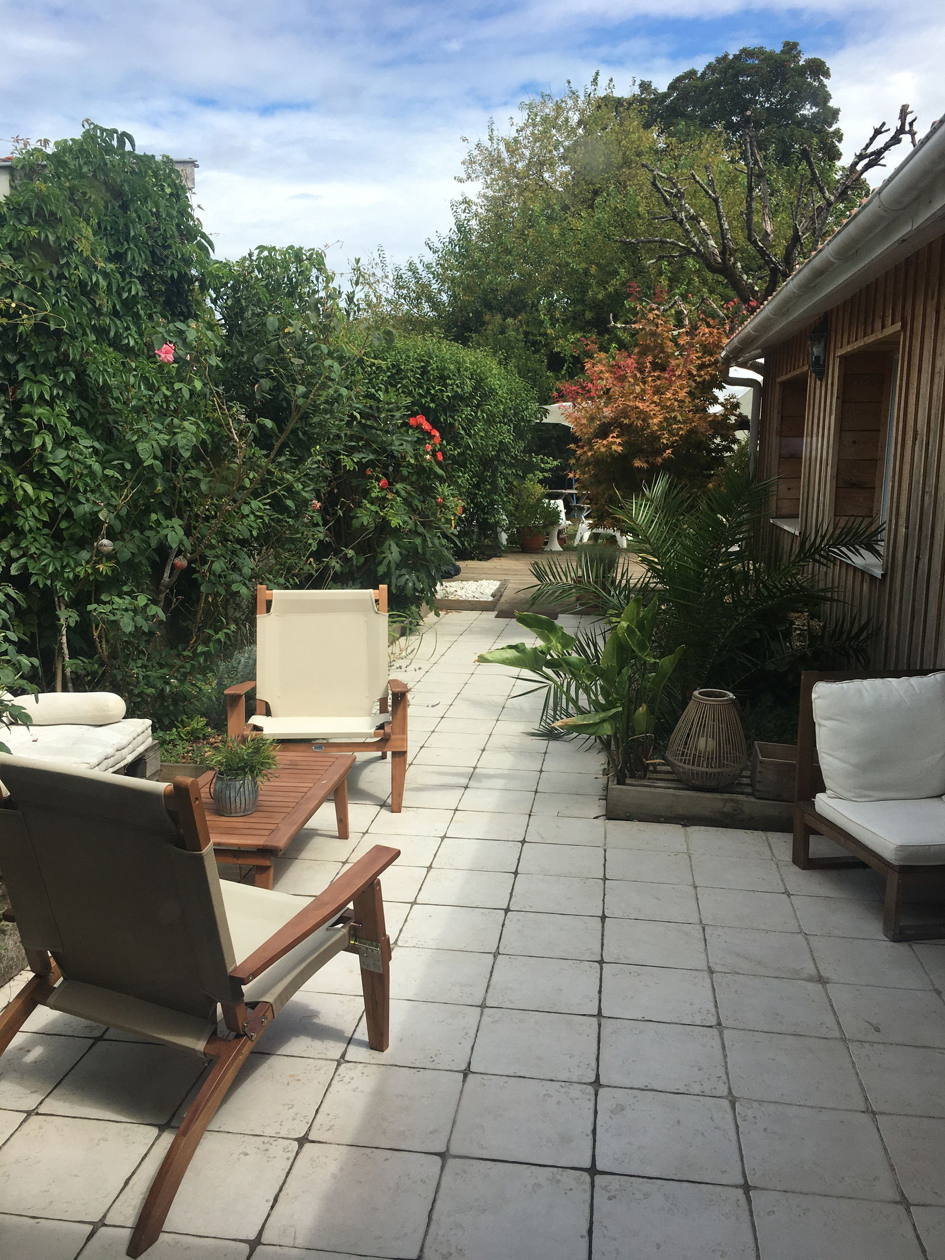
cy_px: 630
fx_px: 1055
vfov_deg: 61.7
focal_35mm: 29
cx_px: 472
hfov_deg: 48.2
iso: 25
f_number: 2.2
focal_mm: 4.15
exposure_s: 1/1166
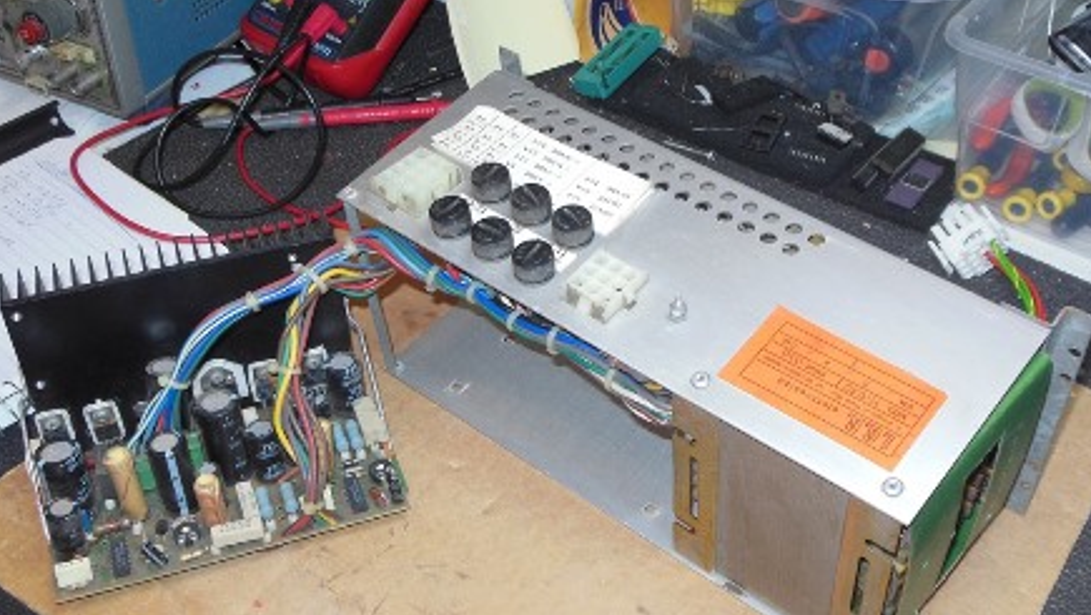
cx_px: 549
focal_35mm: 37
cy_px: 359
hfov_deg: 54.0
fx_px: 1071
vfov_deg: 32.0
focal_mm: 6
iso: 125
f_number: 3.5
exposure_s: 1/30
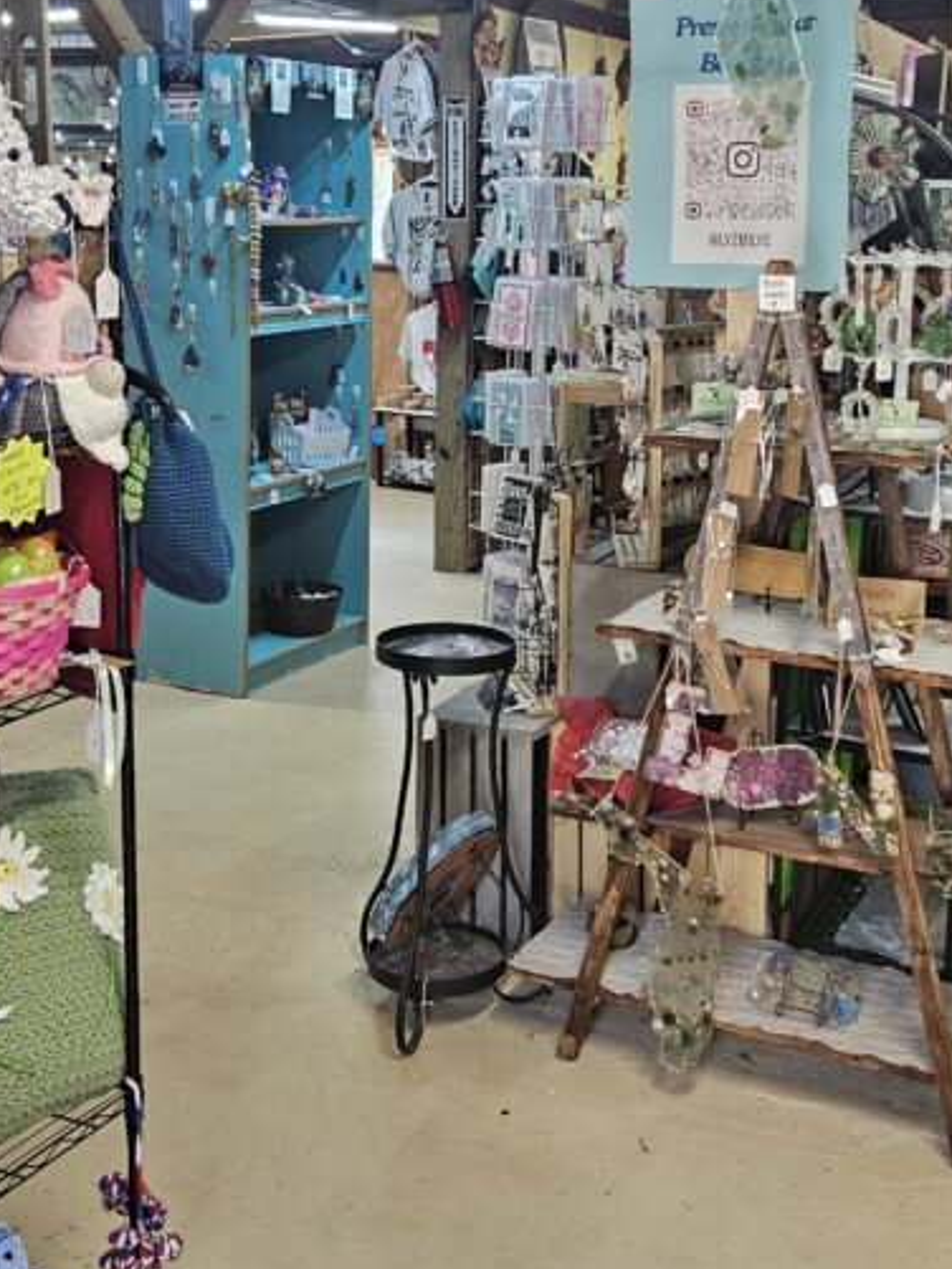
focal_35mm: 47
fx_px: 1723
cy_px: 446
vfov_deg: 40.0
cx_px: 473
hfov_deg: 30.9
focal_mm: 5.4
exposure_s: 1/120
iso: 200
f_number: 1.8
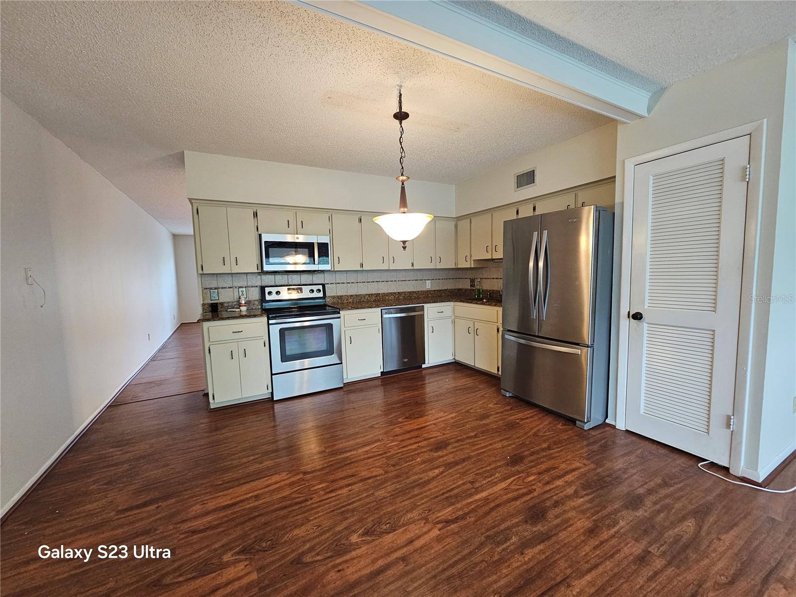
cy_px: 298
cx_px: 398
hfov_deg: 106.2
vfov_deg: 89.9
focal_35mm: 13
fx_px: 299
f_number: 2.2
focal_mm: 2.2
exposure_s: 1/60
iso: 250
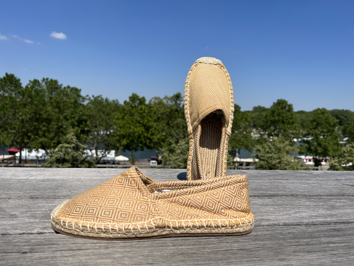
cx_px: 177
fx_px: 266
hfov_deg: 67.3
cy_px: 133
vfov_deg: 53.1
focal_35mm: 26
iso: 50
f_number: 1.5
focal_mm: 5.7
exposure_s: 1/7463
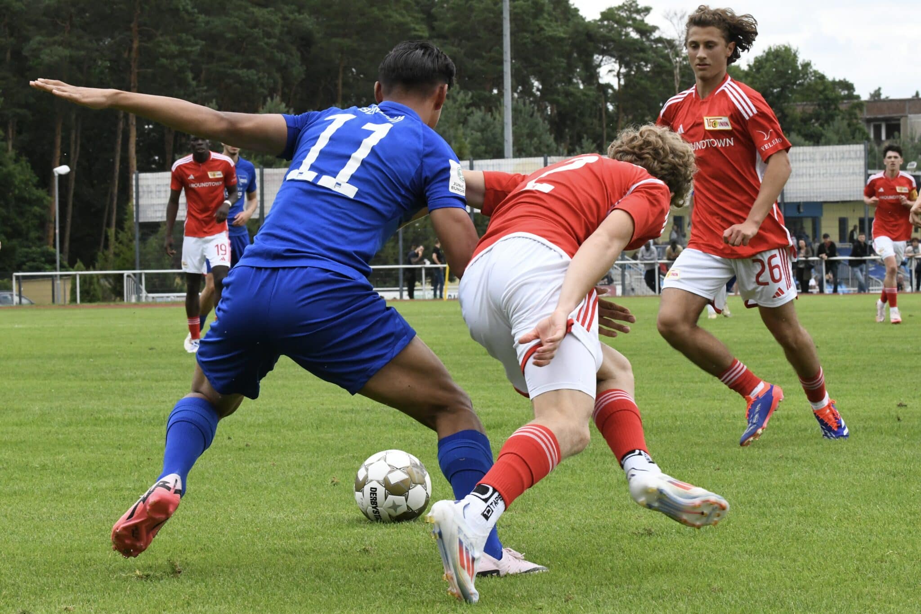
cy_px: 307
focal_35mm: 92
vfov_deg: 14.9
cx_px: 460
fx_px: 2353
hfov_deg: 22.1
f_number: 13
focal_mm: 92
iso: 4000
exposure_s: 1/1600
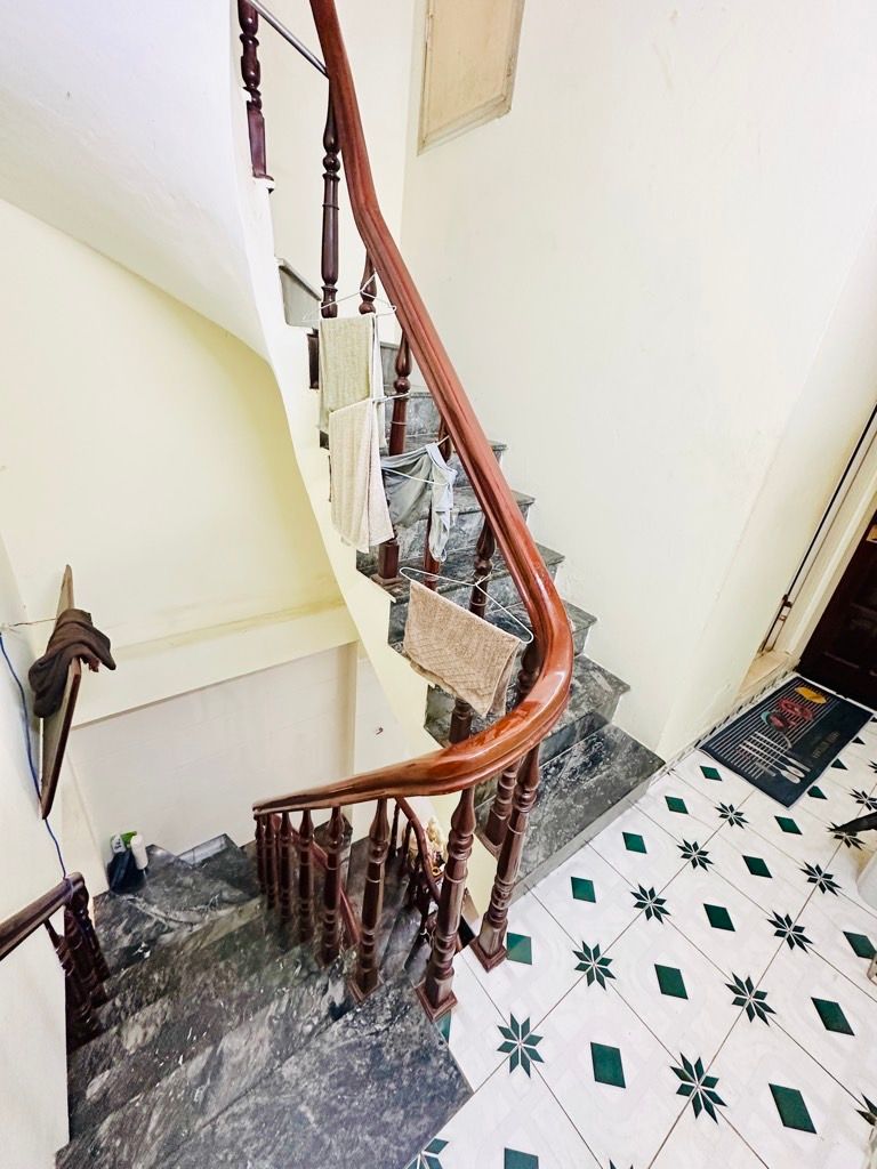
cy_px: 584
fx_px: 473
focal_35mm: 14
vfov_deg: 102.1
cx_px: 438
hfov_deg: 85.7
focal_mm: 2.22
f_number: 2.2
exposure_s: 1/50
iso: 400
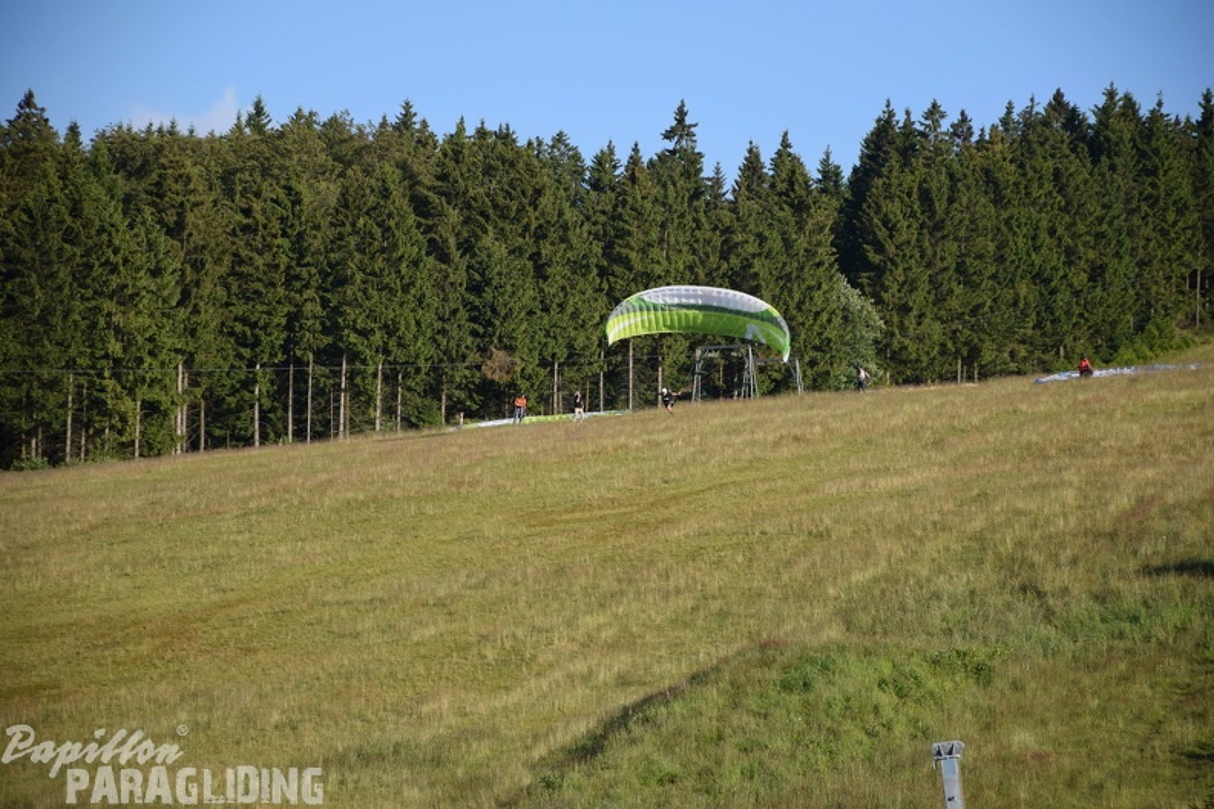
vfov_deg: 8.7
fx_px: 5311
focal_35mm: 158
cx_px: 607
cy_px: 404
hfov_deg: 13.0
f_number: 5.6
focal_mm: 105
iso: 400
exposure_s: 1/1250
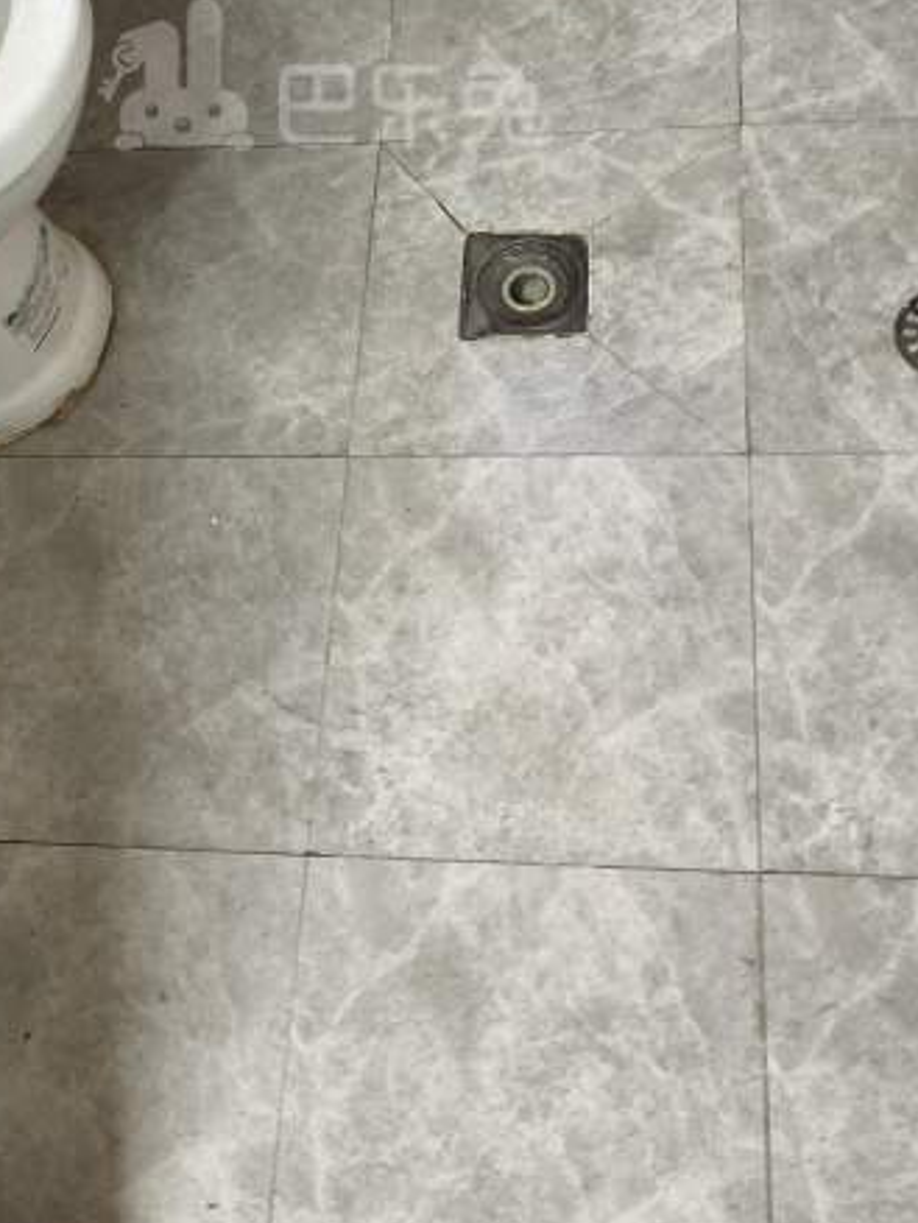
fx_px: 1978
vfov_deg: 32.3
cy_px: 77
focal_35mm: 56
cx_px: 321
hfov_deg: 26.0
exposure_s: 1/50
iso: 681
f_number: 1.57
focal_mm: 5.6
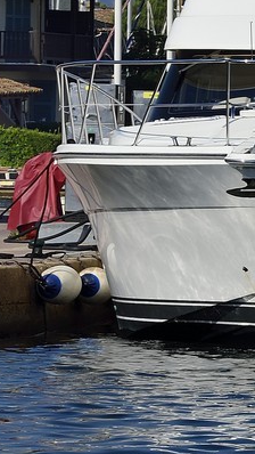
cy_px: 92
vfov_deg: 3.9
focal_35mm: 548
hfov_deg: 2.2
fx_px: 6584
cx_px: 857
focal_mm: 130
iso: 200
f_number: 14
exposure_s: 1/250
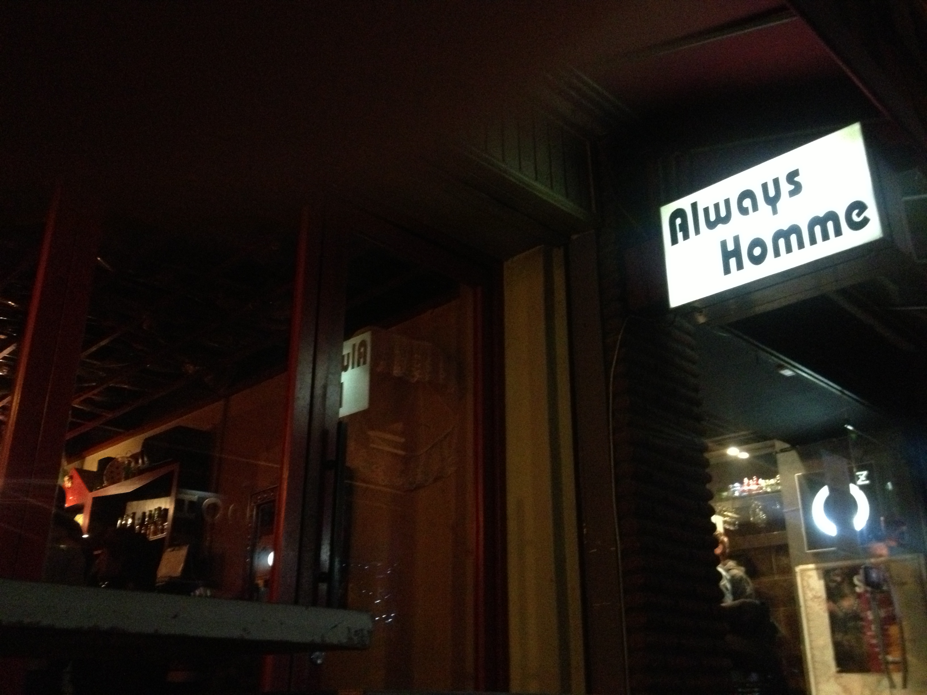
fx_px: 937
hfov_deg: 52.6
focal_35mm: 35
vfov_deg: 40.7
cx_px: 464
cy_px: 348
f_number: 2.4
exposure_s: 1/17
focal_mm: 4.28
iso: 800
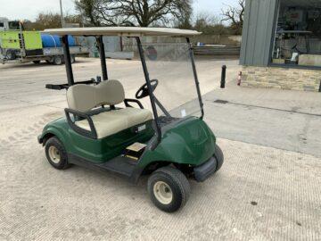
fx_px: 269
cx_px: 160
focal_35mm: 29
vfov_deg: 48.2
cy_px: 120
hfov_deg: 61.7
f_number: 1.8
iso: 16
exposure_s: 1/131
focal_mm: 3
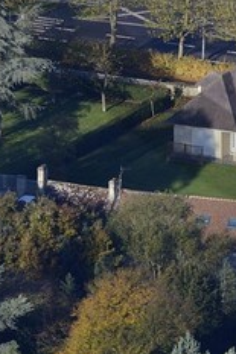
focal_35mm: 1373
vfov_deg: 1.5
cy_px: -369
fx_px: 13520
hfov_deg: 1.0
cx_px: 516
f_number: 10
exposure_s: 1/800
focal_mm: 200
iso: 400
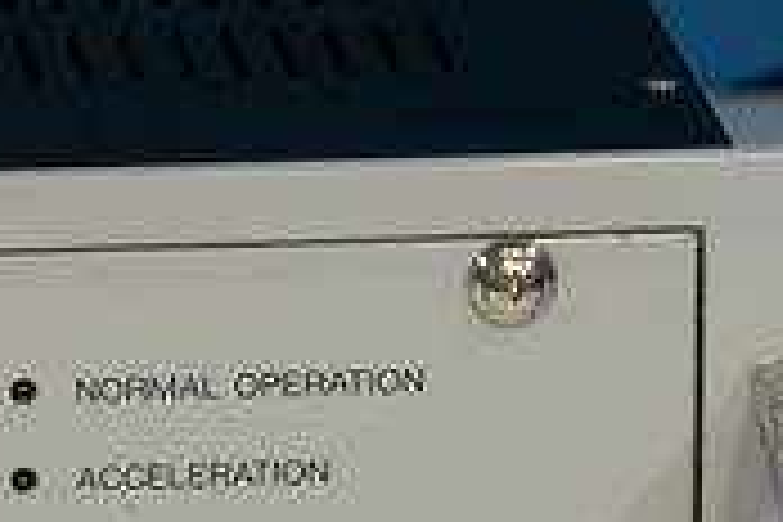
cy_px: 639
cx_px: 180
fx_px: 10069
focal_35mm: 463
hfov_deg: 4.5
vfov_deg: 3.0
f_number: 8
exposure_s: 1/6
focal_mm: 97
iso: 200
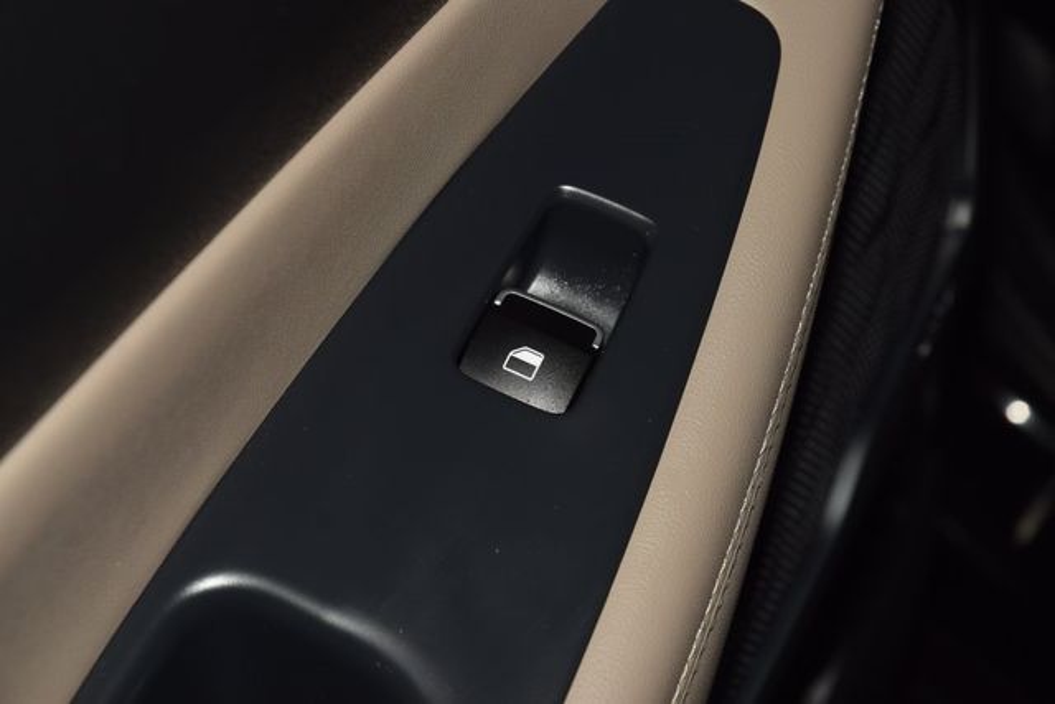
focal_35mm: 105
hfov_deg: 19.5
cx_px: 528
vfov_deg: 13.0
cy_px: 352
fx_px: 3078
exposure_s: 1/125
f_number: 8
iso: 100
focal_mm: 70
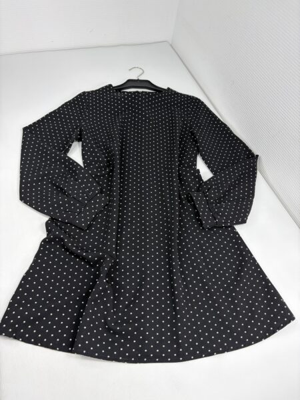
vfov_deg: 67.3
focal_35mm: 26
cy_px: 200
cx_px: 150
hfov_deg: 53.1
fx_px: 300
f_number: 1.6
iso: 40
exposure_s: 1/121
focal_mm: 5.96
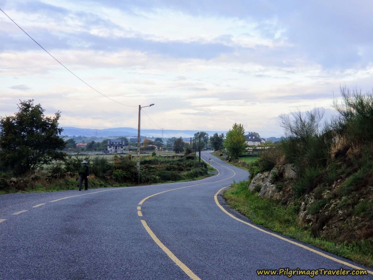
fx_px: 560
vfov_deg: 28.0
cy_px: 140
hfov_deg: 36.8
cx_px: 186
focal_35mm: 52
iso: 25
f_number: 2.4
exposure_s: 1/263
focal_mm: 6
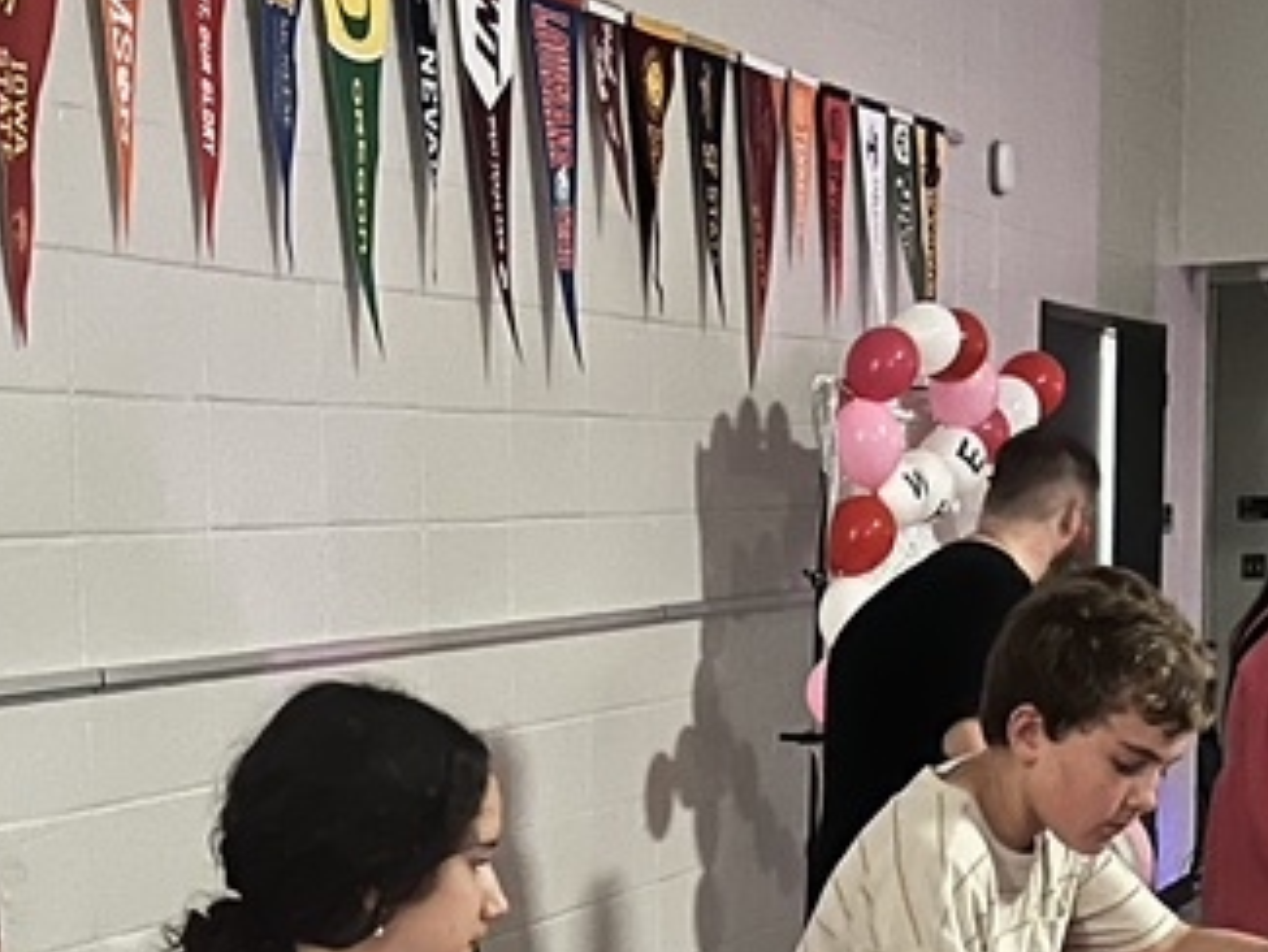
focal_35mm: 82
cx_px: 410
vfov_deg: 17.4
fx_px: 3005
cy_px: 1034
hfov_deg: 23.7
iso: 1250
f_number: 1.6
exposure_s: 1/17
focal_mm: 5.1
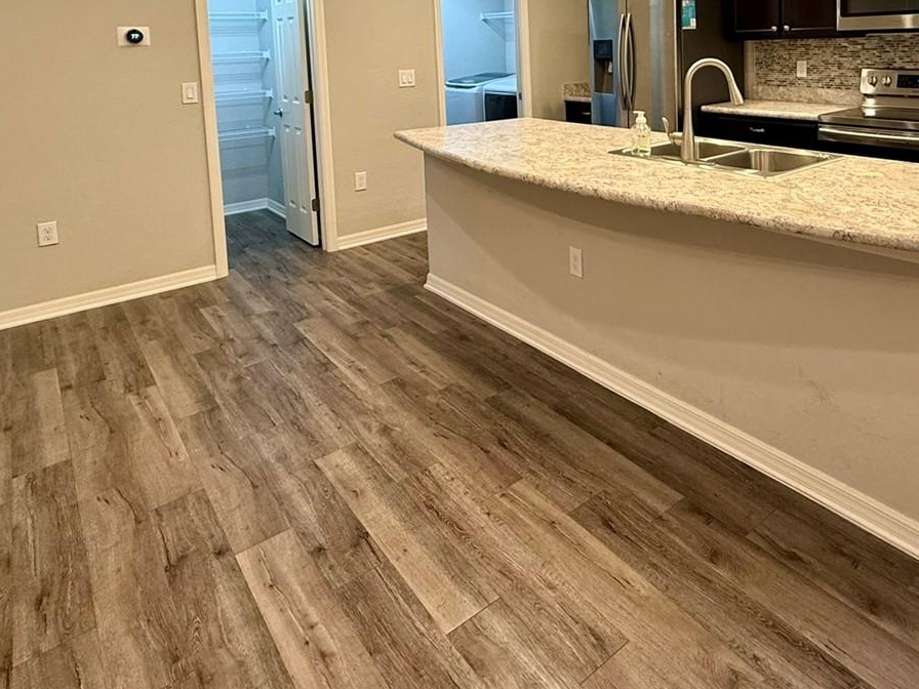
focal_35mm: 25
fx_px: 664
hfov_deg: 67.5
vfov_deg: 49.6
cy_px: 85
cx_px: 613
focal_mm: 2.22
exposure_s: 1/60
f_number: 2.2
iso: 200
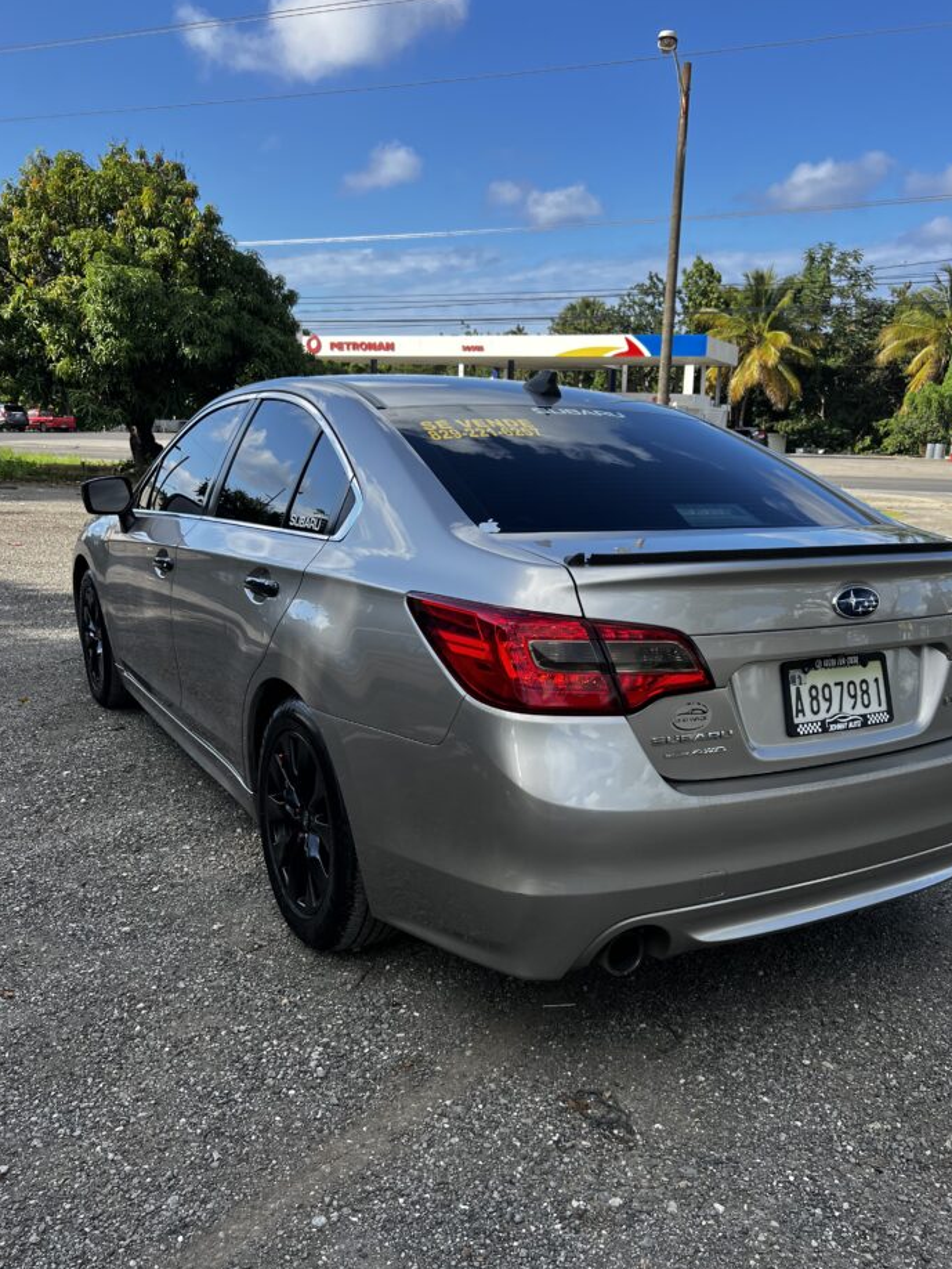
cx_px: 522
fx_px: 1063
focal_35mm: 29
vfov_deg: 61.5
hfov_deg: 48.2
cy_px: 702
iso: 50
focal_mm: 5.7
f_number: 1.5
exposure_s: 1/1698
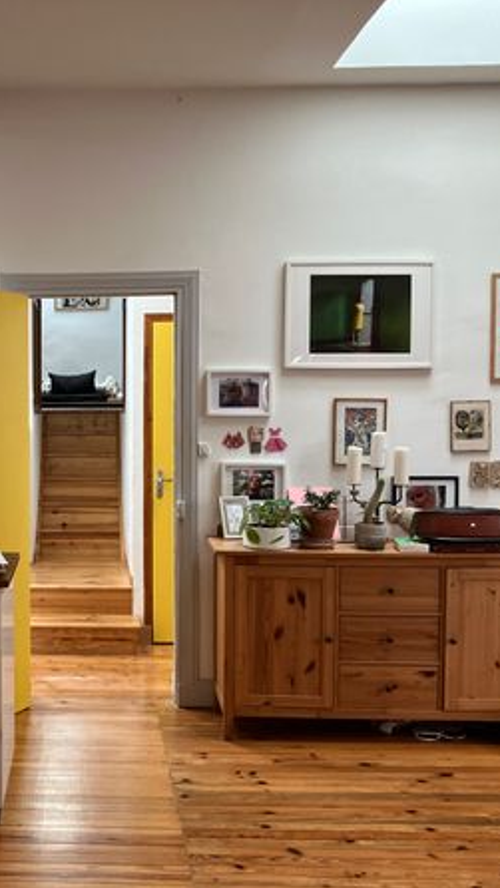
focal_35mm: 41
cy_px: 444
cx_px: 44
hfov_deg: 27.9
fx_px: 966
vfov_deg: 49.4
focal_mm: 3.99
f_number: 1.8
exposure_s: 1/108
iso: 80
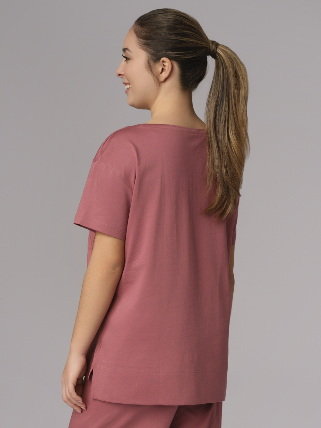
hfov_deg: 23.3
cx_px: 160
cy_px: 214
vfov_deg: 30.7
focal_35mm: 63
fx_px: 779
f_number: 5.6
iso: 125
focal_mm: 80
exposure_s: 1/125
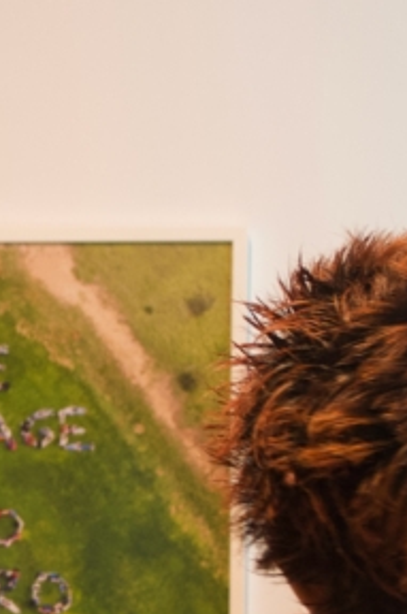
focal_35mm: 160
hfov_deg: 8.4
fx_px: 2723
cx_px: -179
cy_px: 561
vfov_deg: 12.8
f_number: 4.5
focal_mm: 30
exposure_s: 1/13
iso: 800
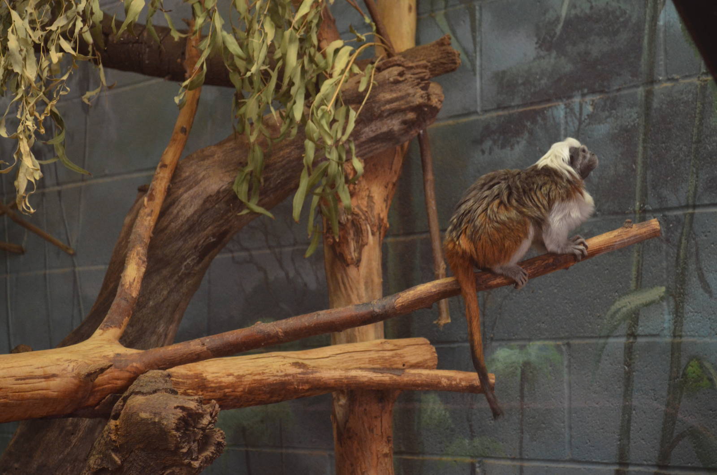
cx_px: 358
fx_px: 1640
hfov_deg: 24.7
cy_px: 238
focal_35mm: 82
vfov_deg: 16.5
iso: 1100
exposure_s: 1/30
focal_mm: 55
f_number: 5.6
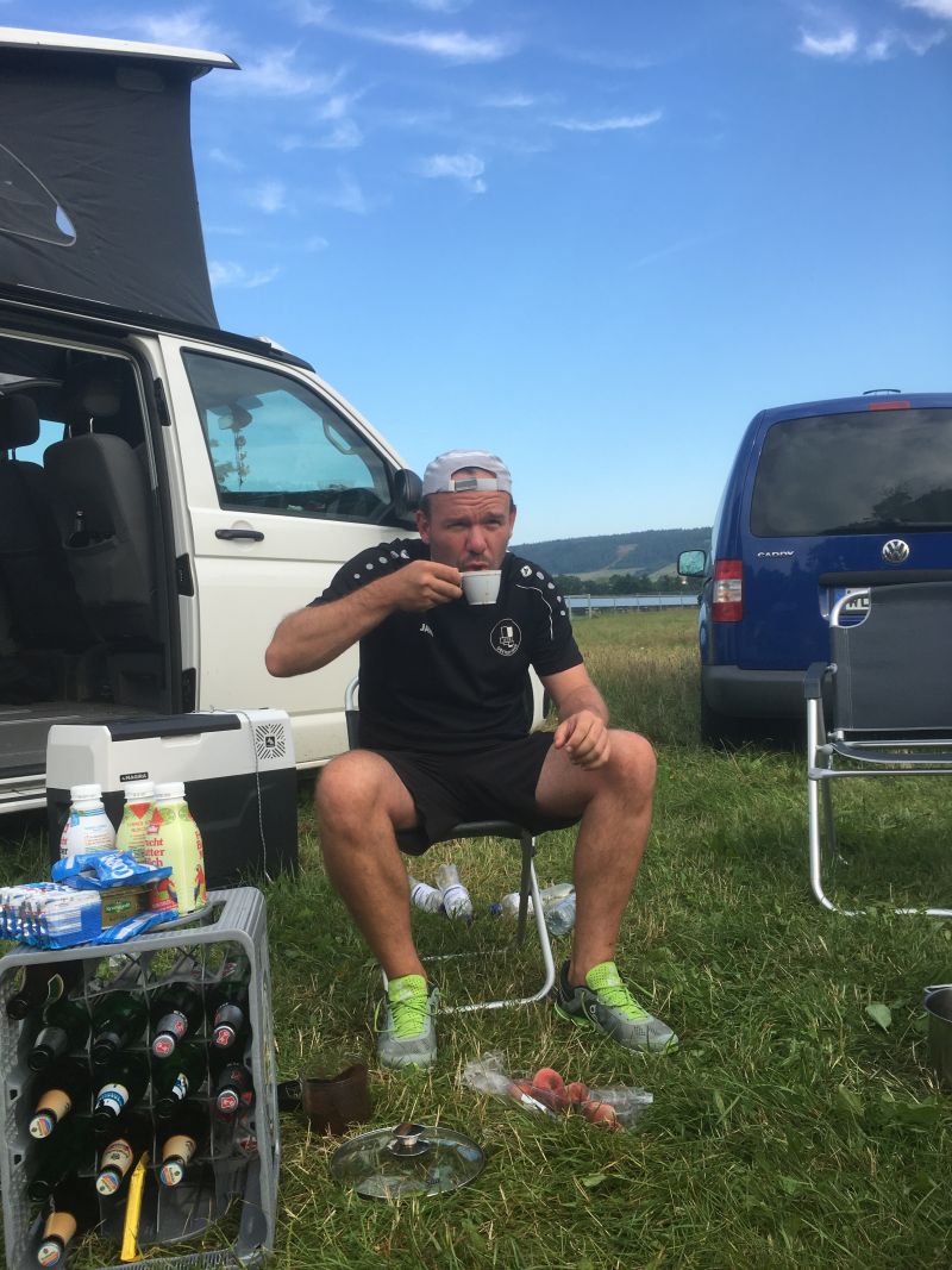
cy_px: 635
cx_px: 476
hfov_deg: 48.2
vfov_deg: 61.7
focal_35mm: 29
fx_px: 1064
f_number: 2.2
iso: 25
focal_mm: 4.15
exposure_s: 1/481
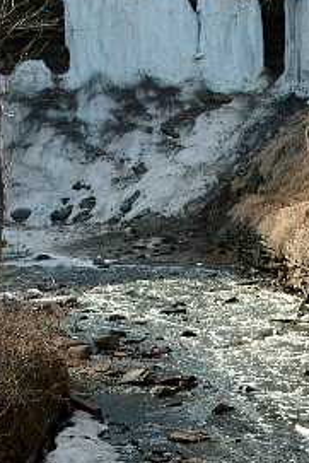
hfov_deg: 14.6
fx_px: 1196
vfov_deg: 21.1
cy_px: 470
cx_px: 248
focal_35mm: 93
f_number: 6.7
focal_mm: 28
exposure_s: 1/180
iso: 200
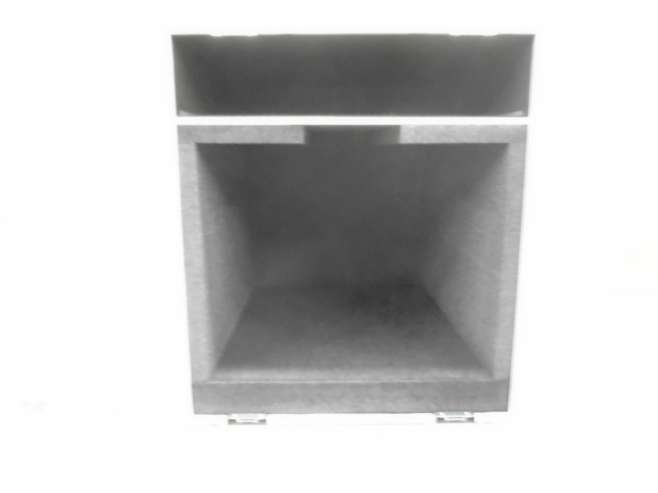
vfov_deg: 53.1
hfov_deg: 67.3
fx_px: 494
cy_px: 246
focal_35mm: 26
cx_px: 329
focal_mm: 4.6
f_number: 3.2
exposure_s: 1/4
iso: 1600
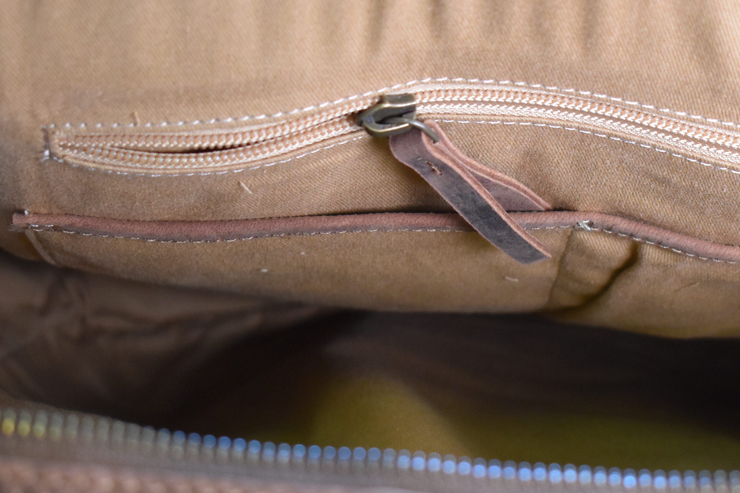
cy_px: 265
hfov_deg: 21.6
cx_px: 506
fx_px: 1932
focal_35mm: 94
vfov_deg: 14.6
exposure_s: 1/60
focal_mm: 32
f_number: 4.5
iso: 1250
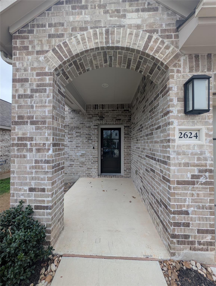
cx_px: 108
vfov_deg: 110.4
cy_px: 143
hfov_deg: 94.7
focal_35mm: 12
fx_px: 100
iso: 40
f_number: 1.95
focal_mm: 2.23
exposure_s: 1/399
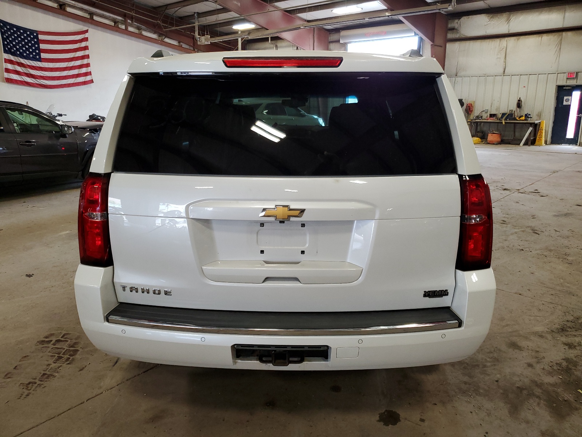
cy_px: 218
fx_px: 437
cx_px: 291
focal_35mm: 26
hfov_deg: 67.3
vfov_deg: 53.1
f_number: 1.5
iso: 120
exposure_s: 1/60.2
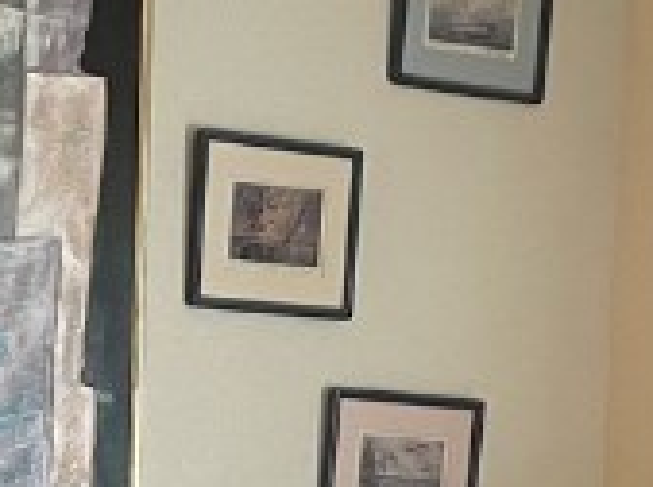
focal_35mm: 158
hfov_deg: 12.5
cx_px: 336
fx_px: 2974
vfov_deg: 8.8
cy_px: 989
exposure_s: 1/60
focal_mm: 4.2
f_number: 1.6
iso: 250
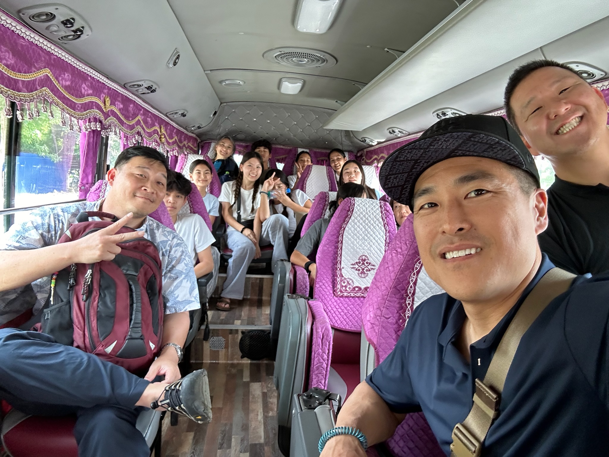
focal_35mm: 23
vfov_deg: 58.9
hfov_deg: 73.9
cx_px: 304
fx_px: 405
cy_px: 228
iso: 100
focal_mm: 2.69
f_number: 1.9
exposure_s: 1/60
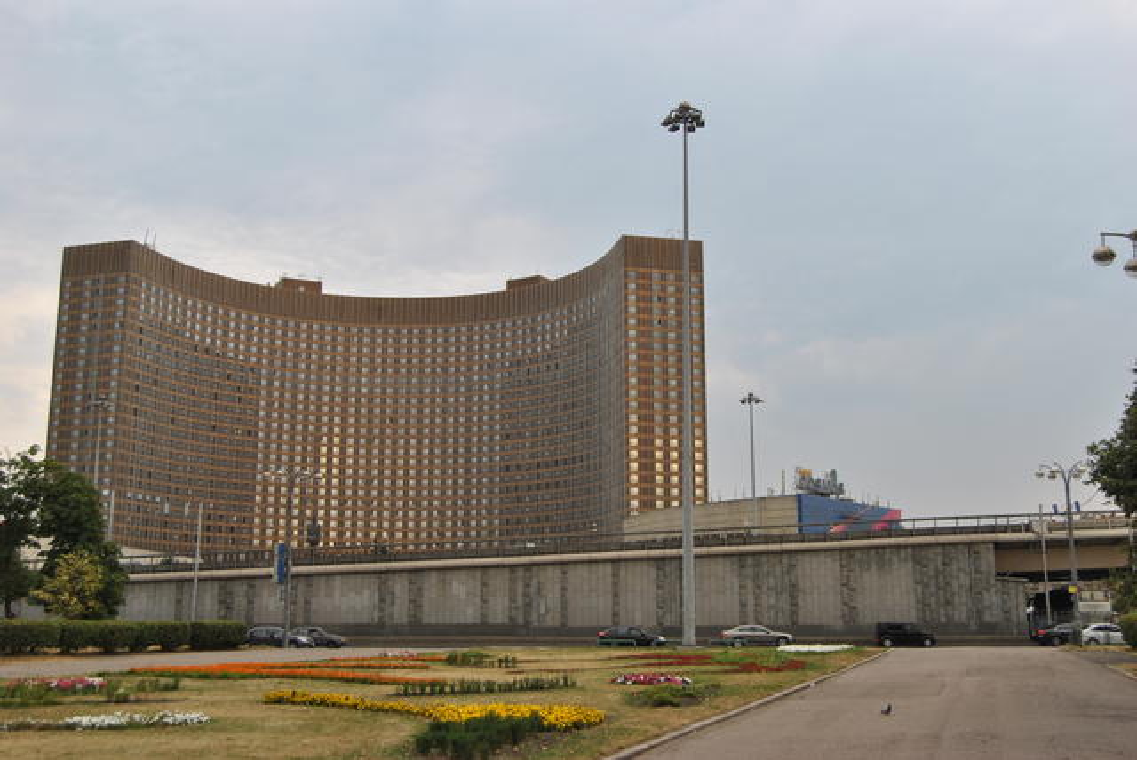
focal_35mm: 39
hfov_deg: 49.5
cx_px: 568
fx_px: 1233
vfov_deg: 34.3
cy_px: 380
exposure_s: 1/125
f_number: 5.6
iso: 180
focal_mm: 26
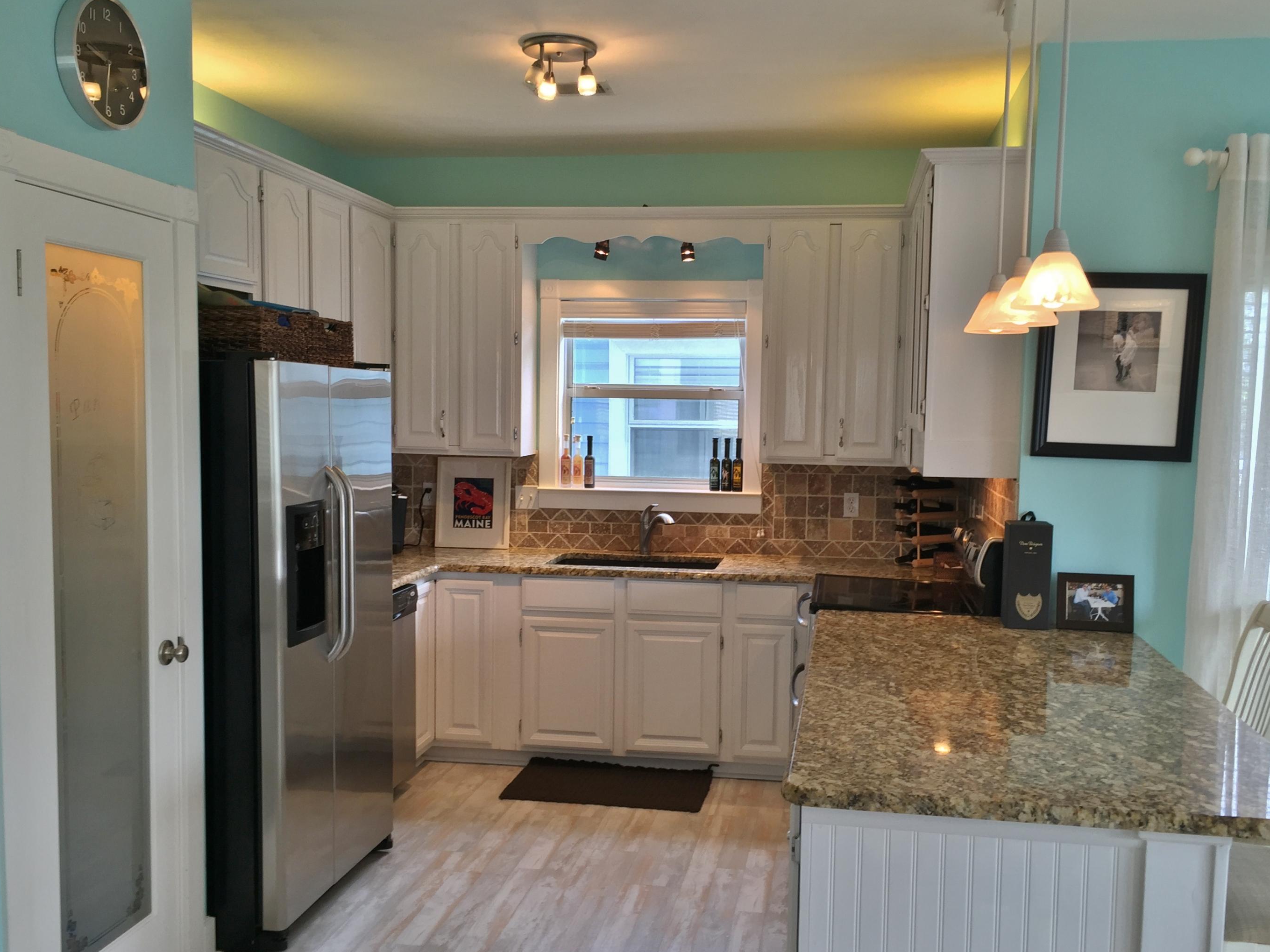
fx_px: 1174
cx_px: 673
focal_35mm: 32
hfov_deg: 56.8
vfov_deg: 44.1
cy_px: 509
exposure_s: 1/30
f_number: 2.2
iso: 32
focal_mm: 4.15
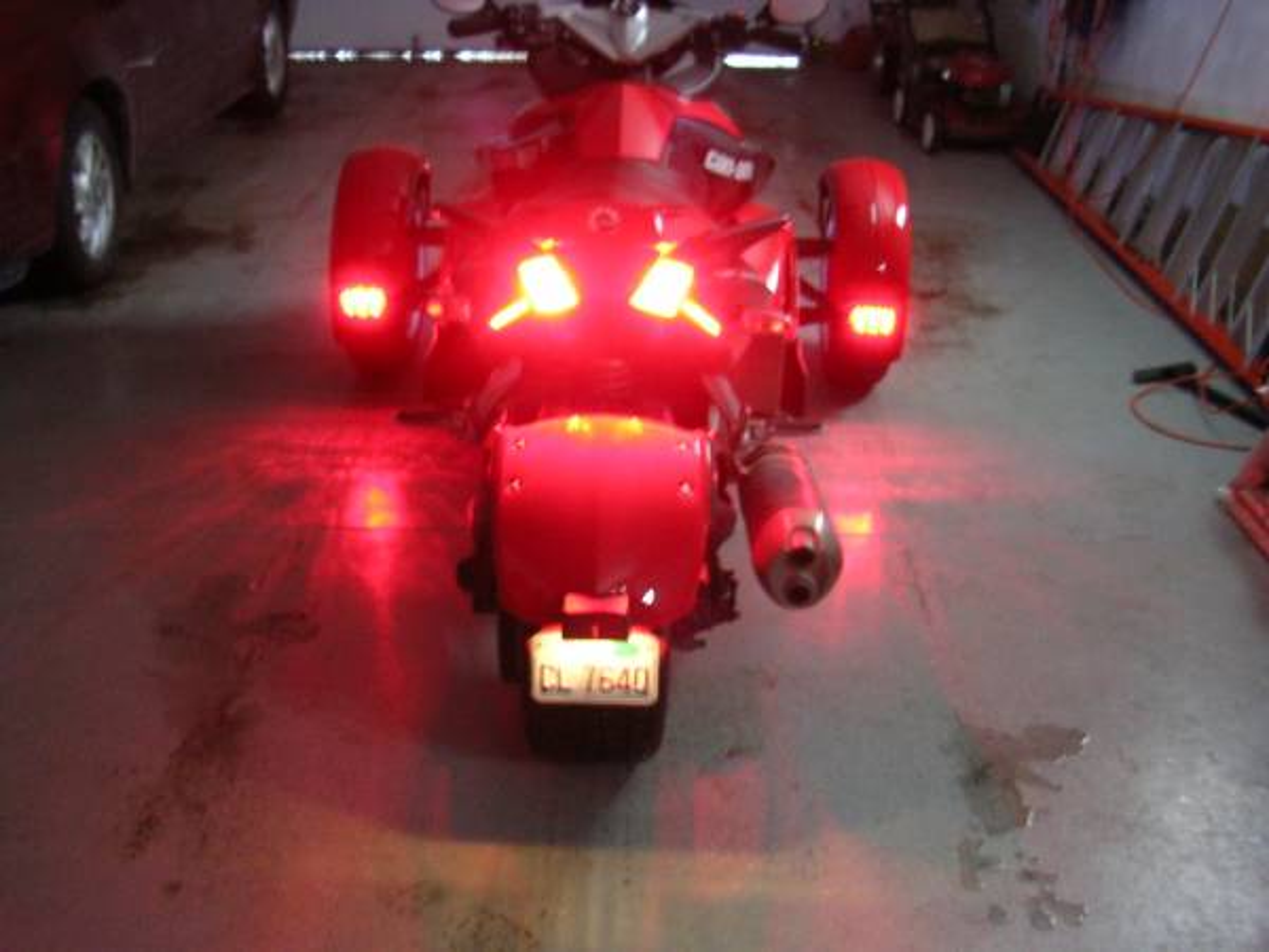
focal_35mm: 38
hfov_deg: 49.0
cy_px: 476
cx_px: 634
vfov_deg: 37.7
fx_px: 1393
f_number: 2.8
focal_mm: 5.8
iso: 114
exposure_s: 1/3.1
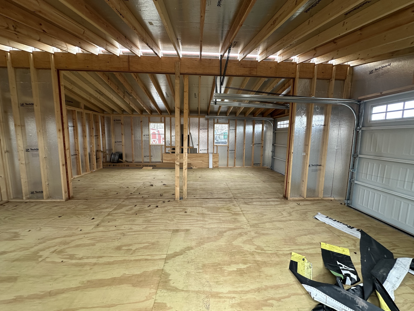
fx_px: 167
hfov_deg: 102.1
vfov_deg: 85.7
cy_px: 156
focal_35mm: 14
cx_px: 207
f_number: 2.2
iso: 100
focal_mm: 2.22
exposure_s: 1/99
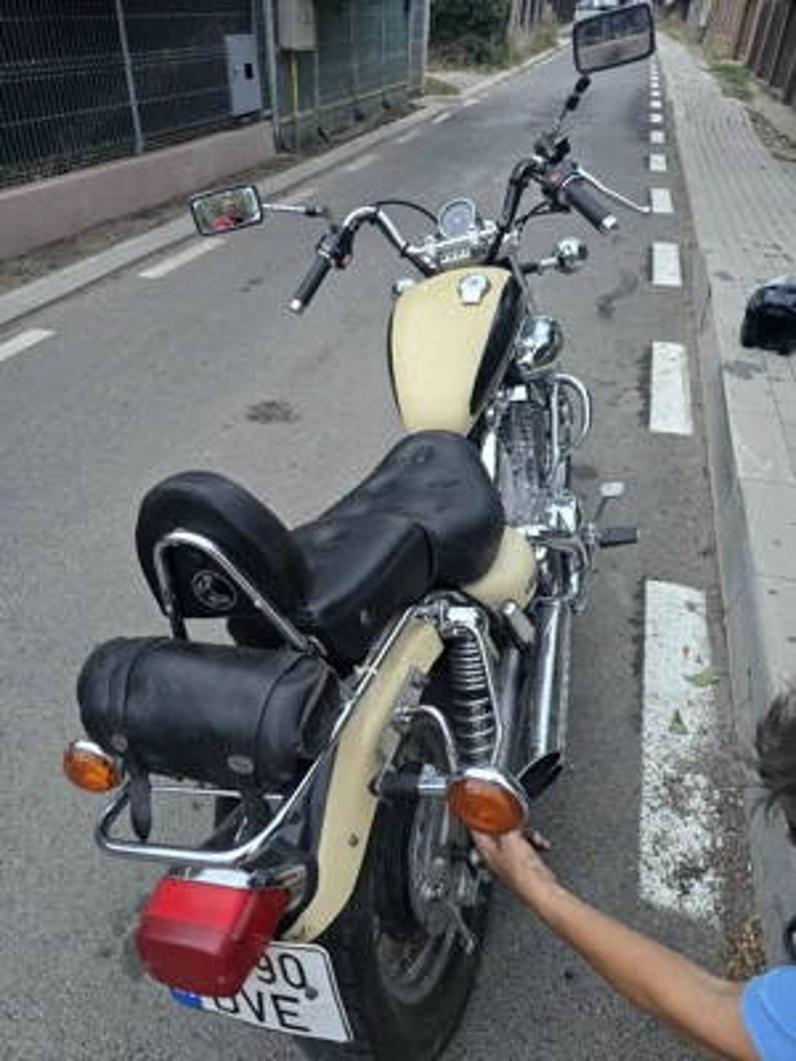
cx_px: 398
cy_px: 530
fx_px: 705
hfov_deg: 58.9
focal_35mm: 23
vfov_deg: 73.9
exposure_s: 1/120
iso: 800
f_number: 1.7
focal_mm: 6.3
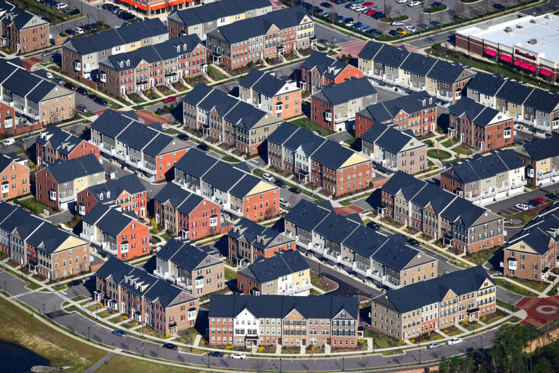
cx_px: 280
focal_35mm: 292
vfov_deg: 4.7
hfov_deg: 7.0
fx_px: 4540
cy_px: 186
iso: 200
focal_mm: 195
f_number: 5.6
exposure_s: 1/2000
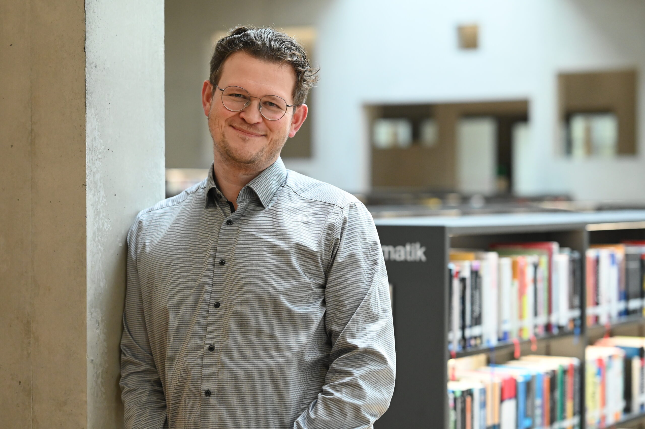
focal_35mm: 85
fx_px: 1522
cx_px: 322
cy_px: 214
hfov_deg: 23.9
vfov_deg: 16.0
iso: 4000
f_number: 2.8
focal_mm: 85
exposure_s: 1/1250
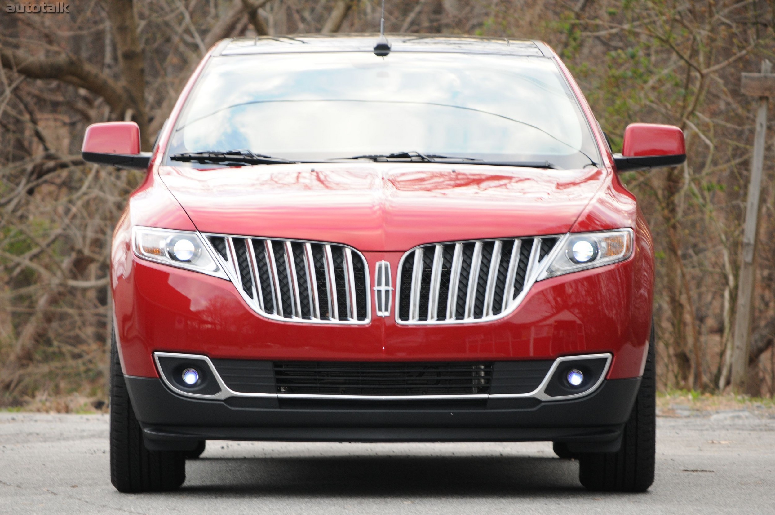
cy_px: 258
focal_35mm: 262
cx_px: 388
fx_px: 5645
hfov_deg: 7.9
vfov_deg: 5.2
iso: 500
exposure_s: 1/60
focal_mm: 175
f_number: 8
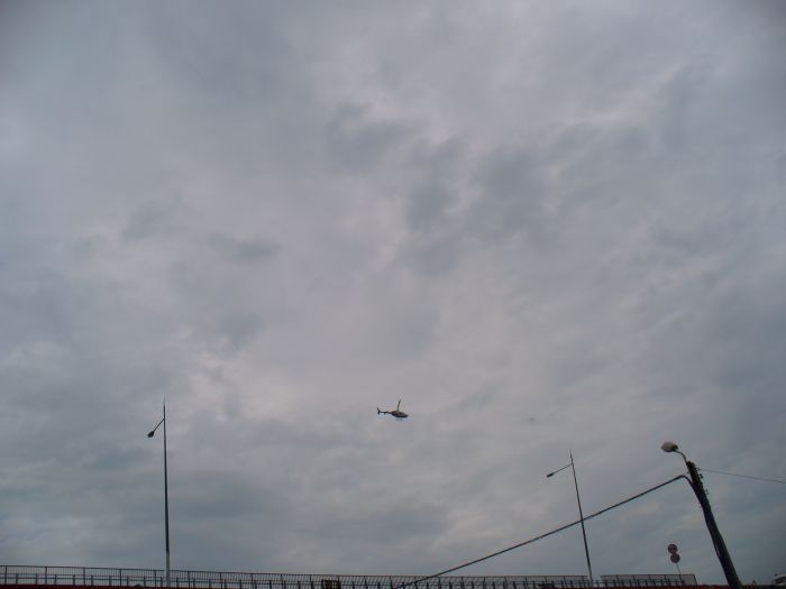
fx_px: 840
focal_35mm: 37
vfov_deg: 38.7
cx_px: 393
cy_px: 294
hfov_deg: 50.1
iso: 64
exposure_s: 1/800
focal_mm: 6.1
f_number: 5.6
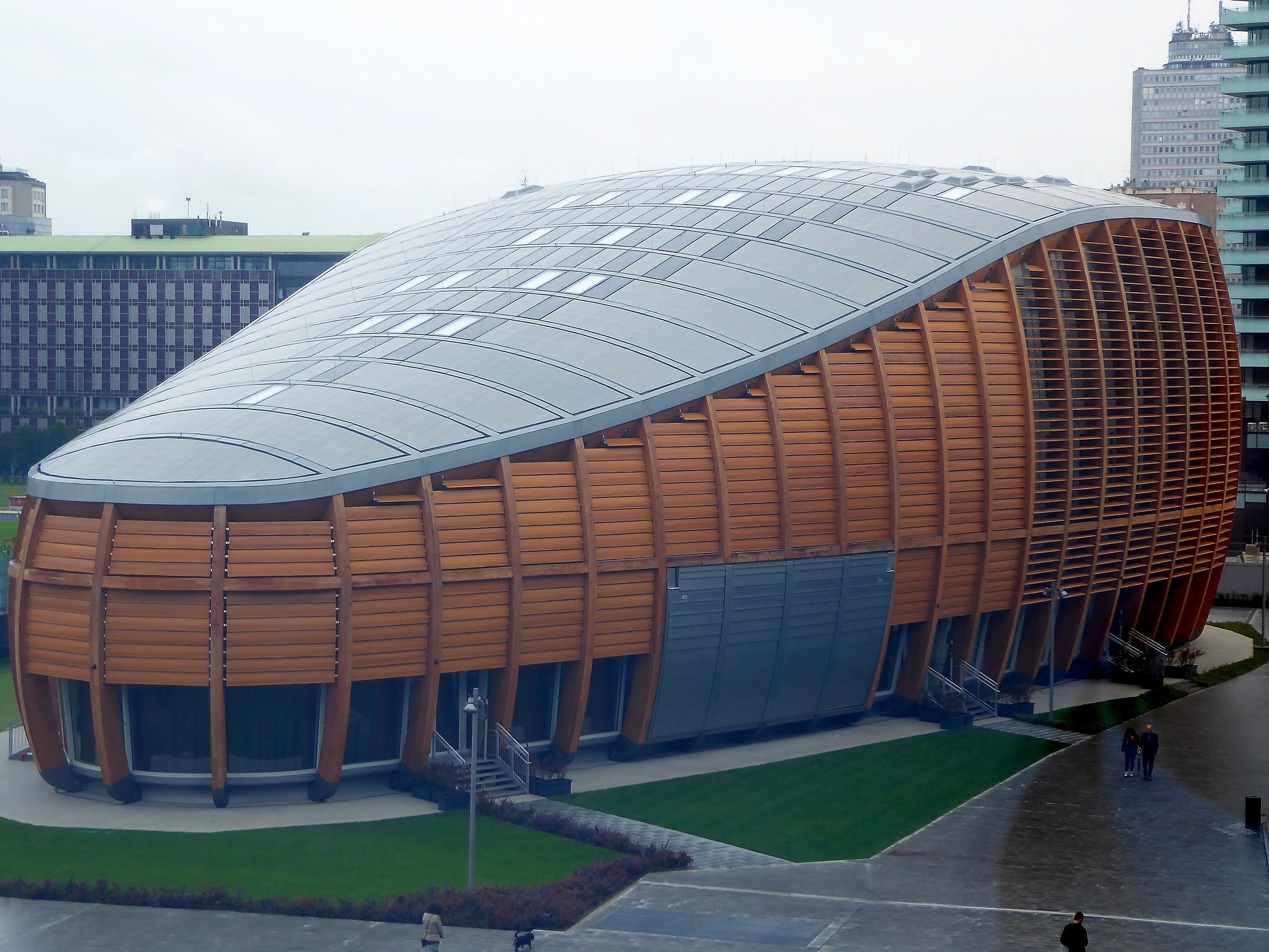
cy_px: 476
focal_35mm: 75
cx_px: 634
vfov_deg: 19.6
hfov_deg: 26.0
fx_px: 2749
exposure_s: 1/80
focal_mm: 12.5
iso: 80
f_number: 4.5
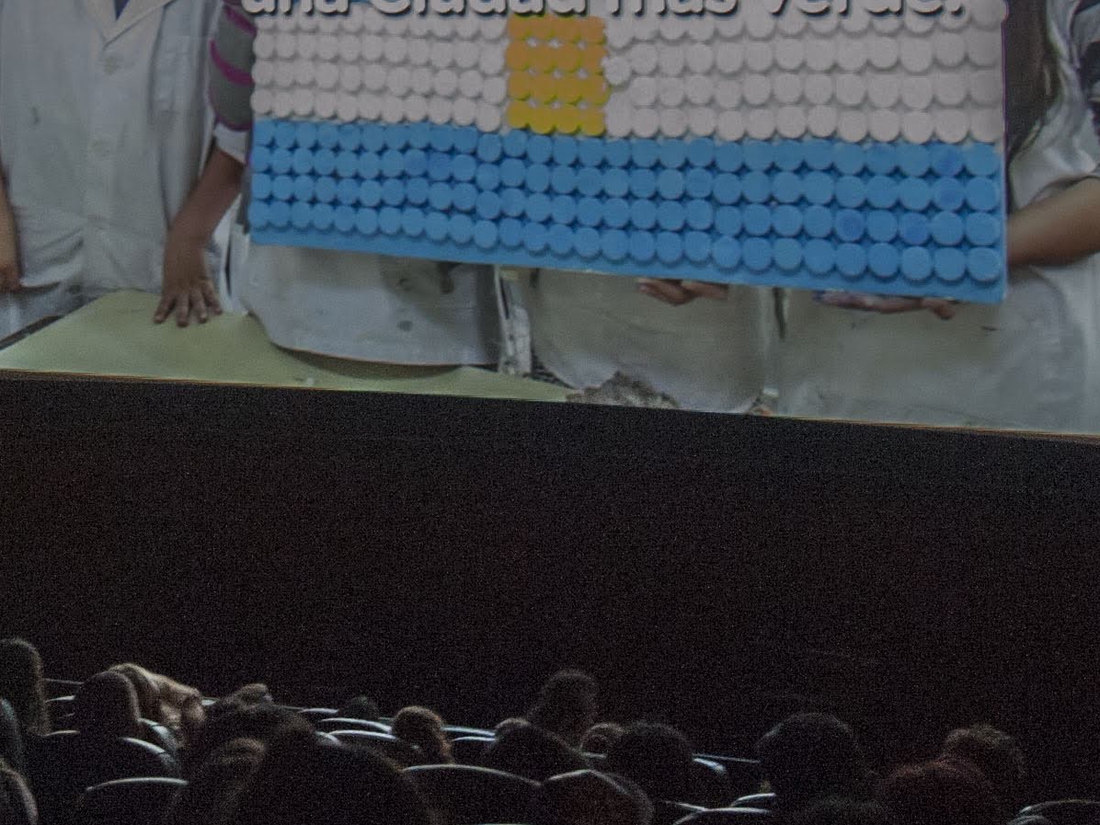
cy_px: 315
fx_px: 3368
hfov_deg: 18.1
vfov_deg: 14.0
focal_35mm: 106
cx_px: 14
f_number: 5
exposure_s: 1/25
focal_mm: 31
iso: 6400
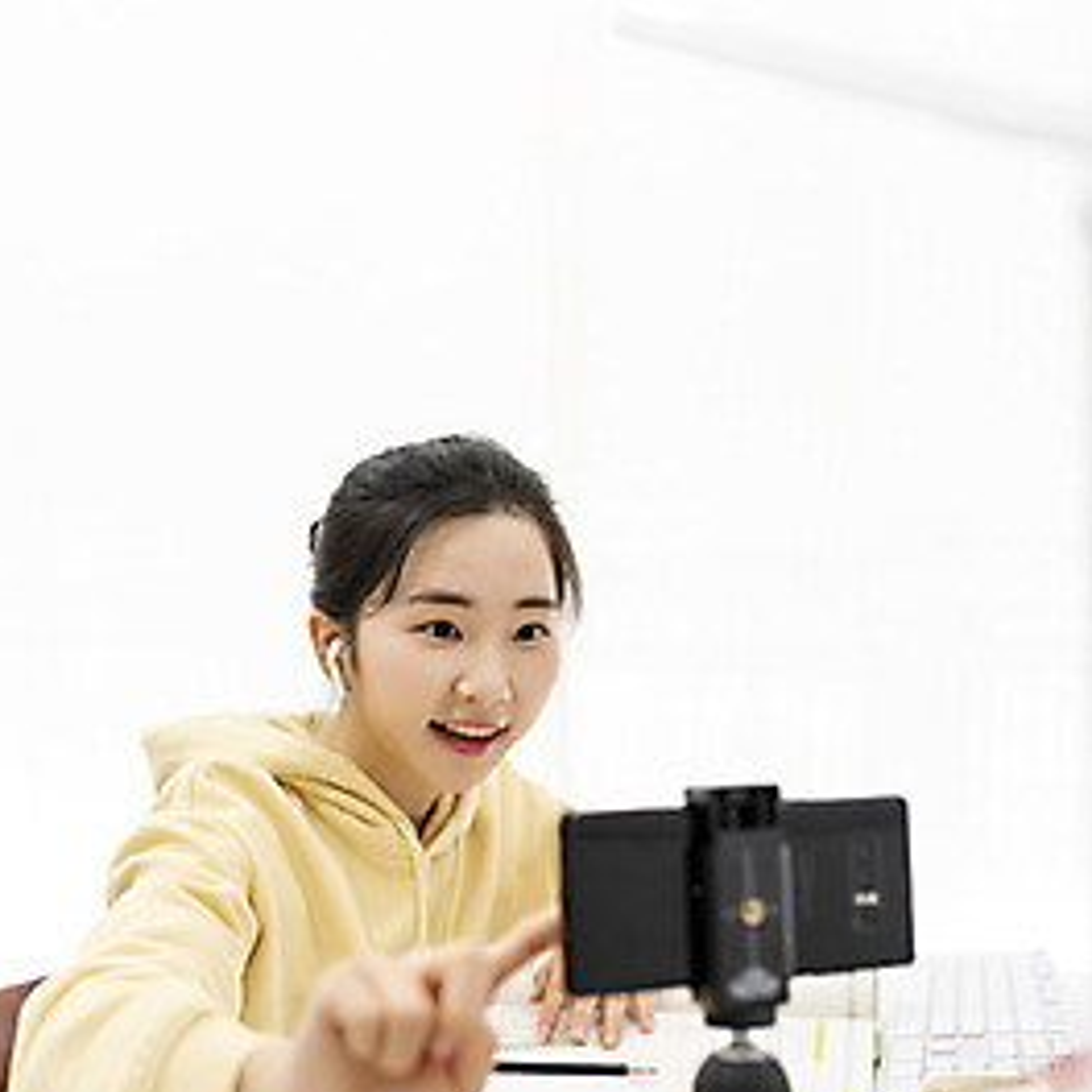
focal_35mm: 45
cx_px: 544
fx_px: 1606
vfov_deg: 37.2
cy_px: 724
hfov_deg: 37.6
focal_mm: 35
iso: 640
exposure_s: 1/125
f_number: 2
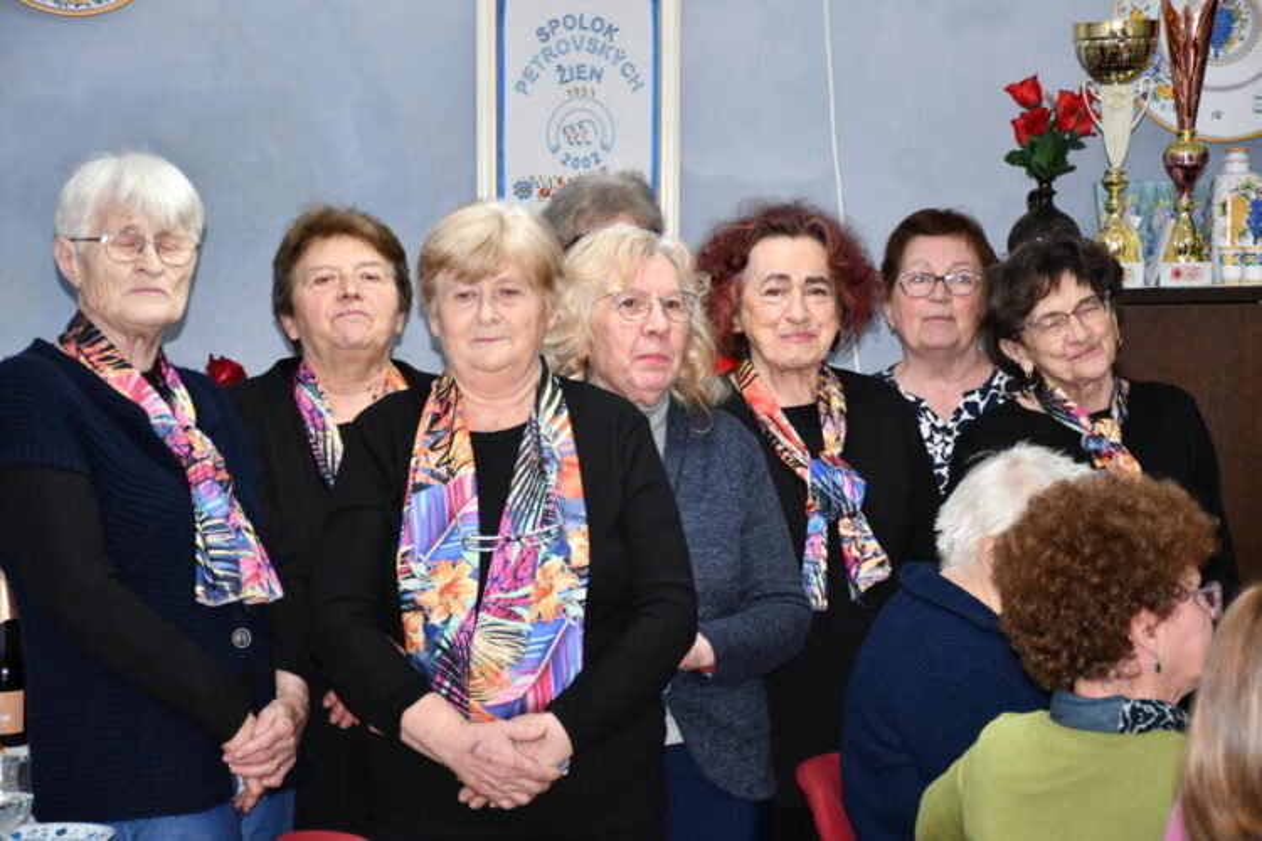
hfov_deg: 19.5
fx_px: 3681
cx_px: 631
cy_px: 420
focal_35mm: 105
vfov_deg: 13.0
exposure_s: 1/60
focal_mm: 70
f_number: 5
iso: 900
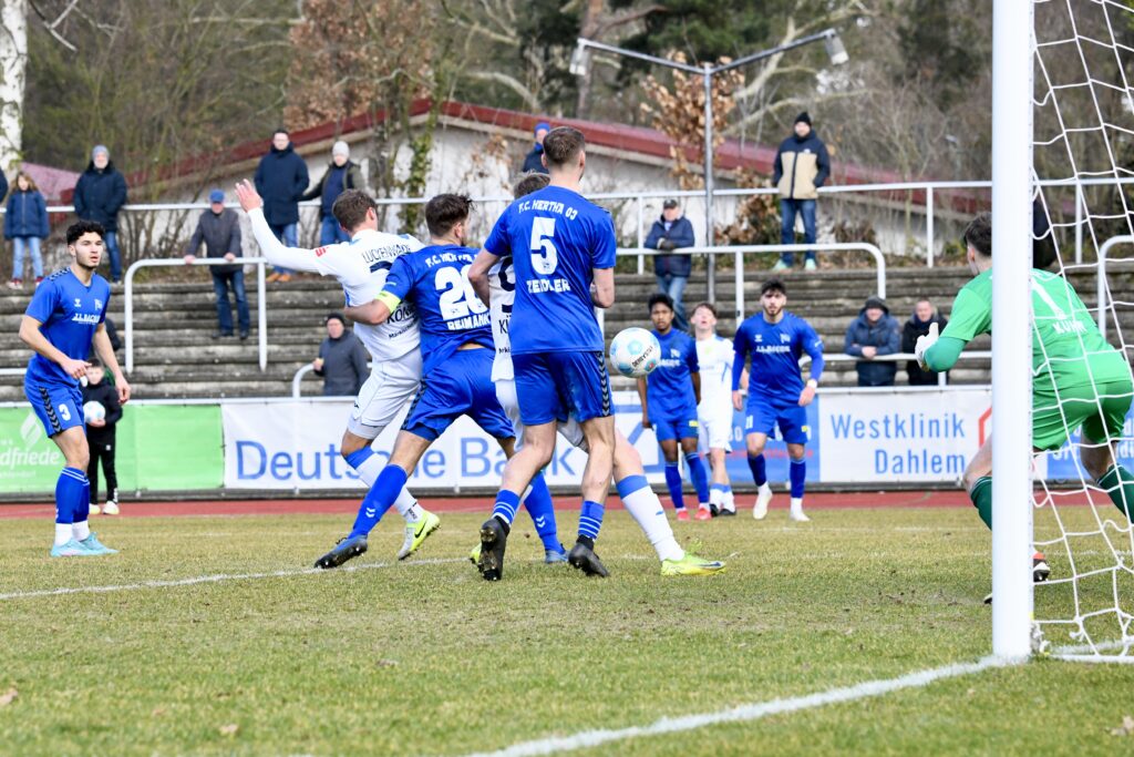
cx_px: 567
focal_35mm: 180
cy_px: 378
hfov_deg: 11.4
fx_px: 5670
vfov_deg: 7.6
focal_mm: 180
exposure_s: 1/1600
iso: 3200
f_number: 7.1
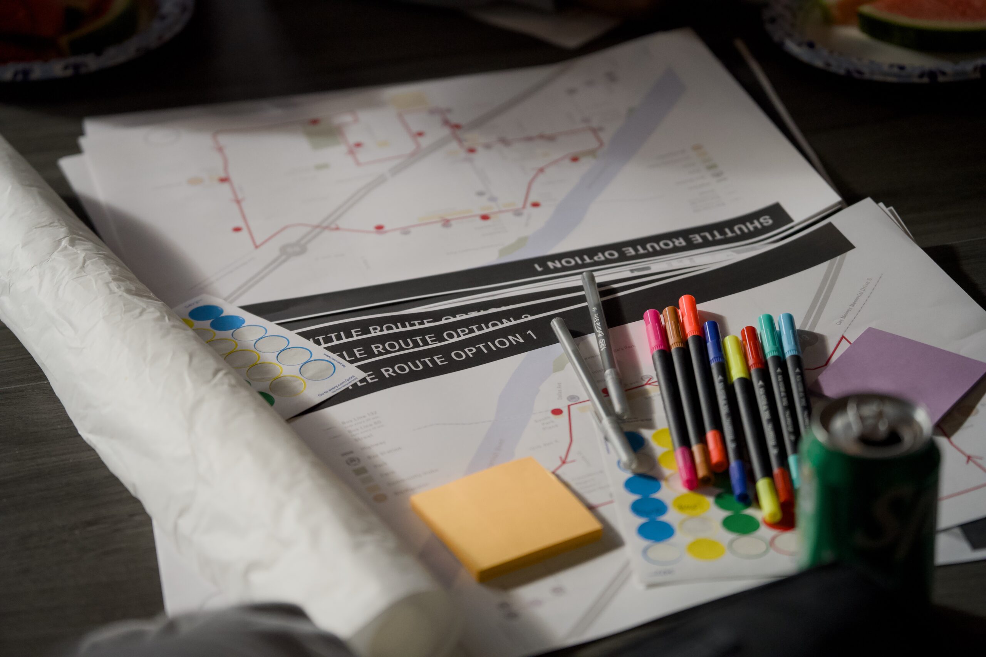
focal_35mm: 99
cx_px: 493
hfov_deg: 20.5
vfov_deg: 13.8
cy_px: 328
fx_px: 2722
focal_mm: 99.4
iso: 2500
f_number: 2.8
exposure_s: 1/3200
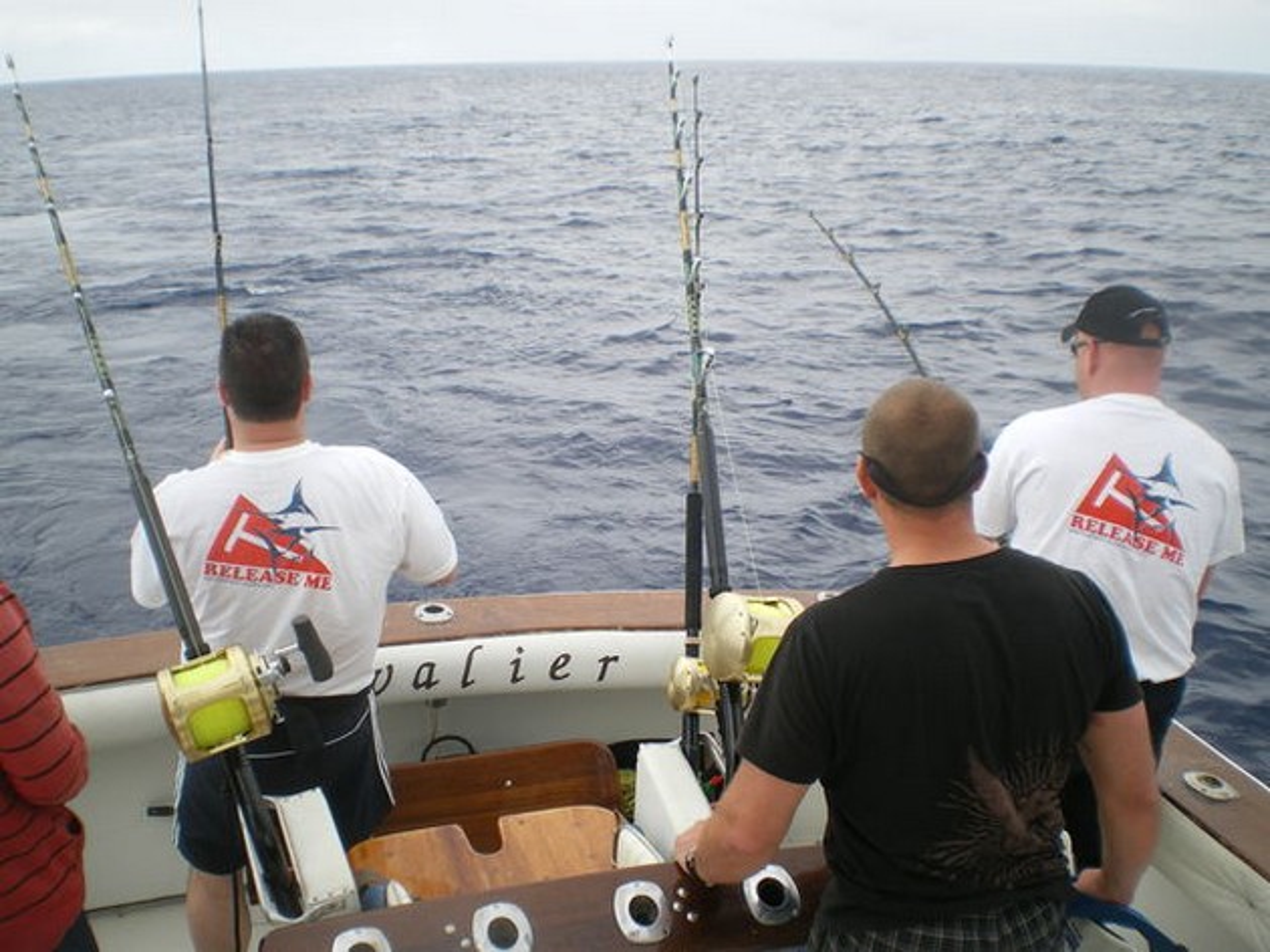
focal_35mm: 36
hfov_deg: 51.4
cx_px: 635
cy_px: 476
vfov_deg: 39.6
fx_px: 1320
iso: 50
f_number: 4.6
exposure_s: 1/200
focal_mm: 6.3
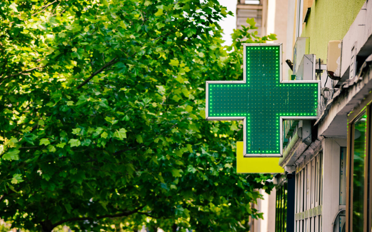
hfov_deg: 11.8
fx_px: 1804
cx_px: 186
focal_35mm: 178
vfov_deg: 7.4
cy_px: 113
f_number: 4.8
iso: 100
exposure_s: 1/320
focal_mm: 116
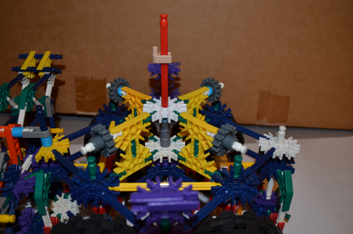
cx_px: 176
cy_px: 117
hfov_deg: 57.3
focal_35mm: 33
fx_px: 323
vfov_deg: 39.8
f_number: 5.6
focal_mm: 22
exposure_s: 1/30
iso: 200
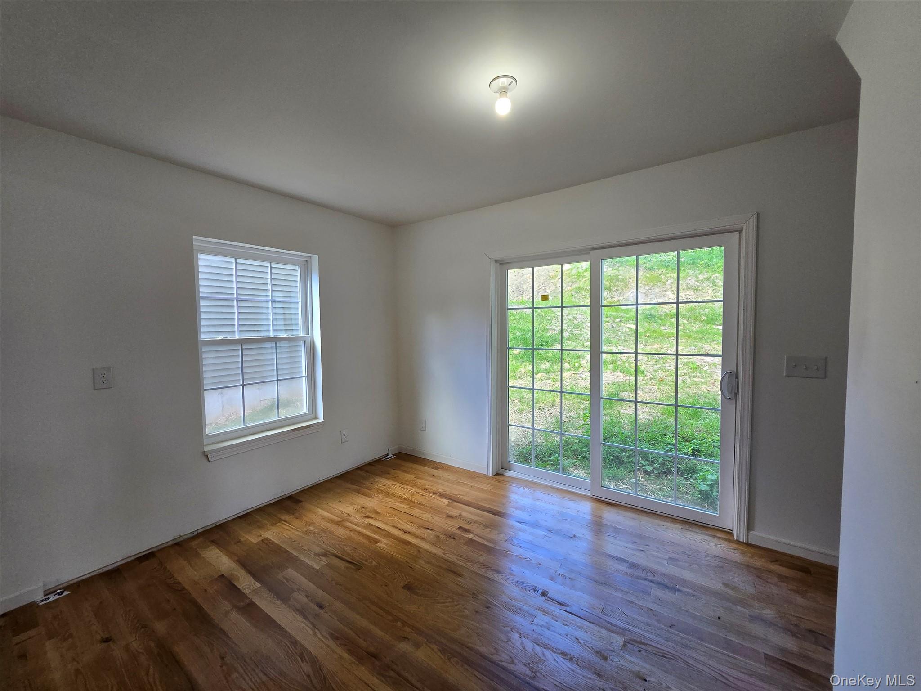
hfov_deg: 106.2
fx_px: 346
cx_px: 460
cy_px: 346
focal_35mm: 13
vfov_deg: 89.9
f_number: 2.2
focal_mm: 1.7
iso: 80
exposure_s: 1/60
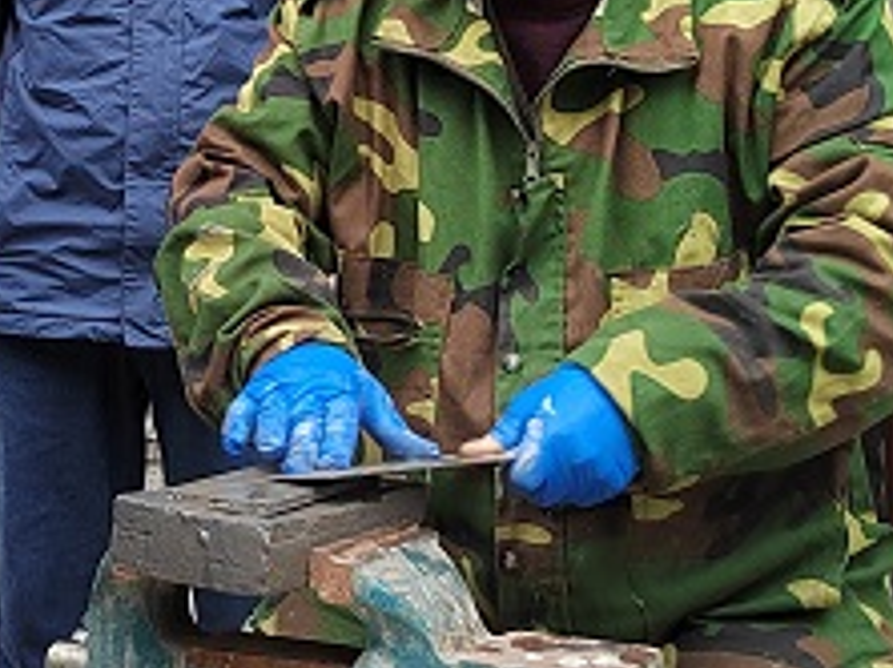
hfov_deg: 22.7
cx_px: 12
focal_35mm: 83
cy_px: 24
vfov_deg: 17.4
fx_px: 2139
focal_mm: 5.52
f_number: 1.9
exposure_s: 1/100
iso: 269
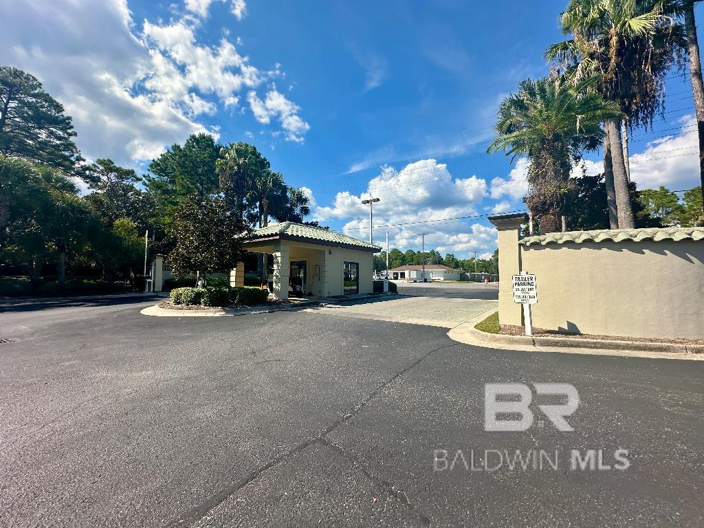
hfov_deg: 102.1
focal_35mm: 14
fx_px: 285
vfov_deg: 85.7
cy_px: 264
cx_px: 352
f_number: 2.2
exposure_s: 1/2132
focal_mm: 2.22
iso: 50
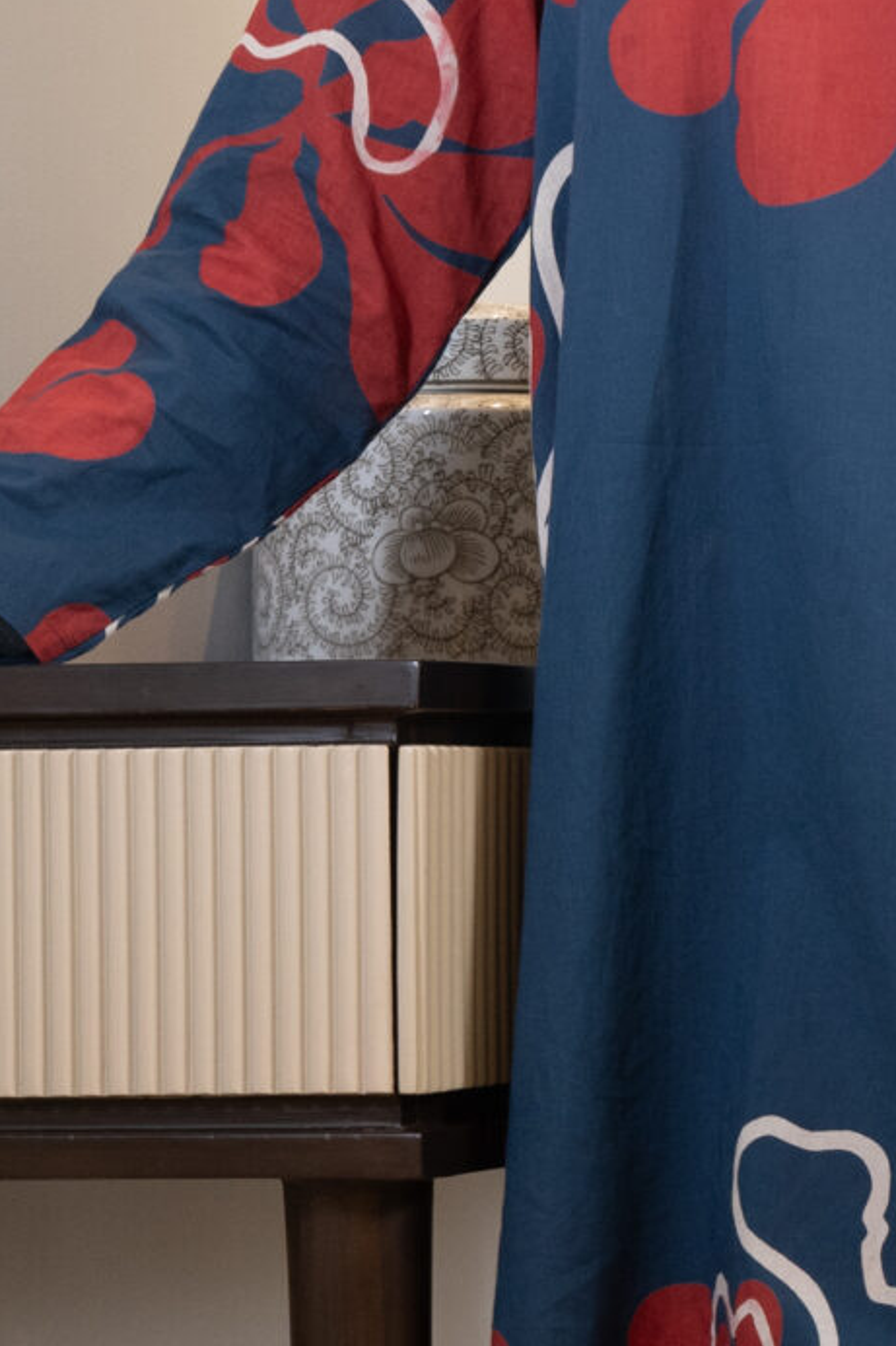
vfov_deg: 8.3
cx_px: 971
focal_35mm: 248
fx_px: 9263
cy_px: 801
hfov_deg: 5.5
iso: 200
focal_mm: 67
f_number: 4.5
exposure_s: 1/100
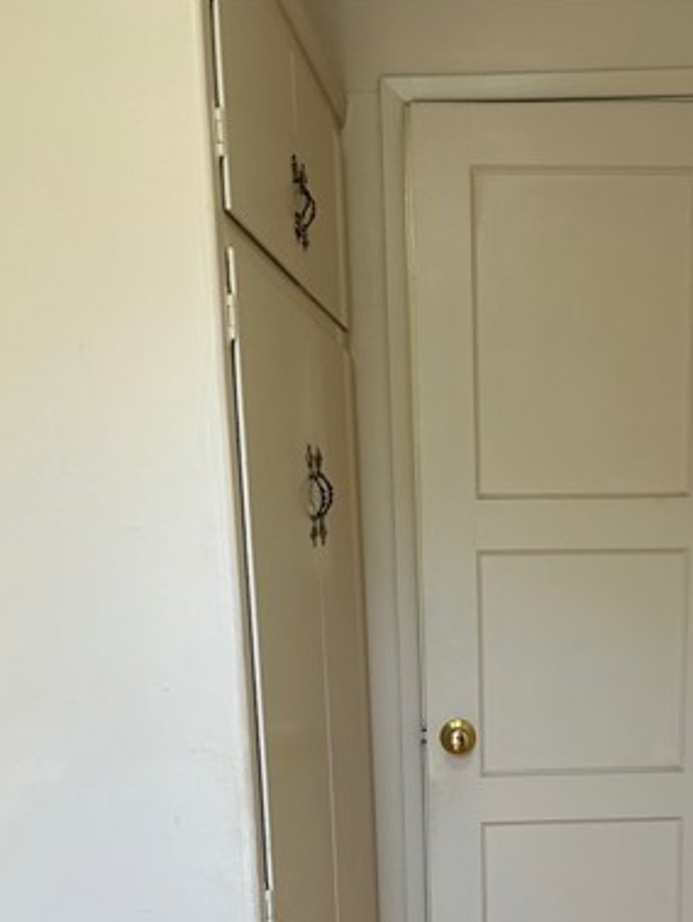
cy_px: 773
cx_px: 525
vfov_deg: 40.6
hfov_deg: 32.3
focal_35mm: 44
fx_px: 1173
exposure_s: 1/120
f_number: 1.5
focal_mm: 5.7
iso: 125
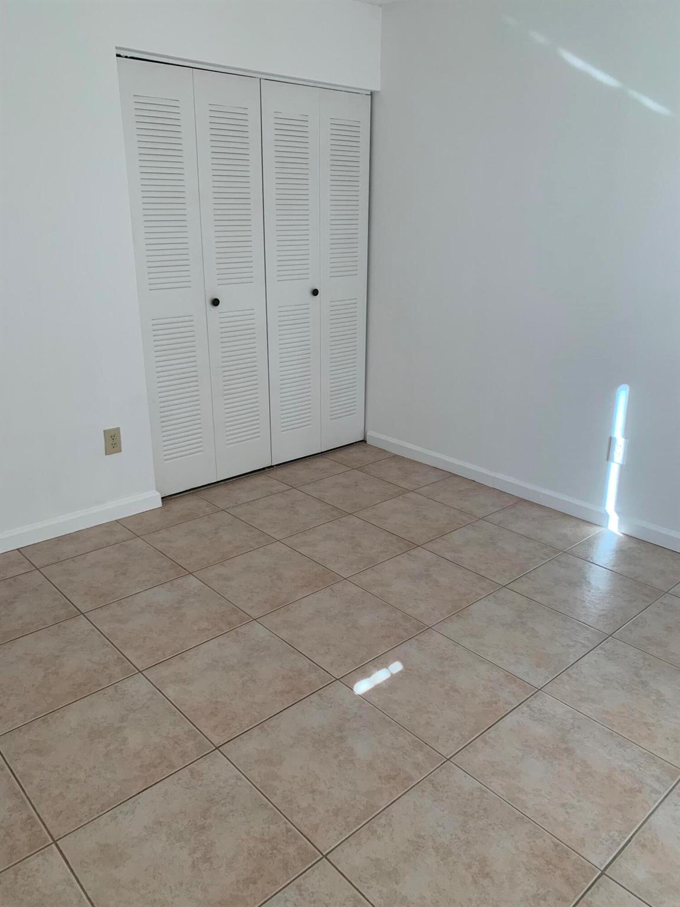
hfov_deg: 53.1
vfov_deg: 67.3
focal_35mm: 26
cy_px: 454
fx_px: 681
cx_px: 340
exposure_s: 1/120
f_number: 1.8
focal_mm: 4.25
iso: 100
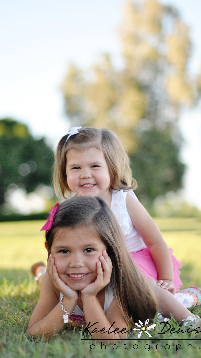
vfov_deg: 26.8
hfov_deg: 15.3
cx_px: 99
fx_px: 748
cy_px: 179
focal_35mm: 79
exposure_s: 1/4000
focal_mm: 50
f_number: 1.6
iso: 320
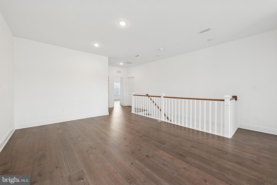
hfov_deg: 104.3
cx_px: 138
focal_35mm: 14
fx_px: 108
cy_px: 92
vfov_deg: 81.2
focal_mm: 14
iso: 100
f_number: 8
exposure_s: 1/8
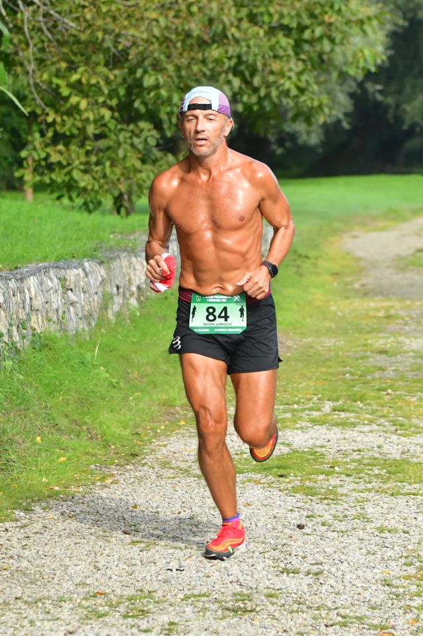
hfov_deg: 10.8
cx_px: 212
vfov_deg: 16.2
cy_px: 318
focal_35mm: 127
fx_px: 2243
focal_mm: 85
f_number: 4.5
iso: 1600
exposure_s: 1/5000
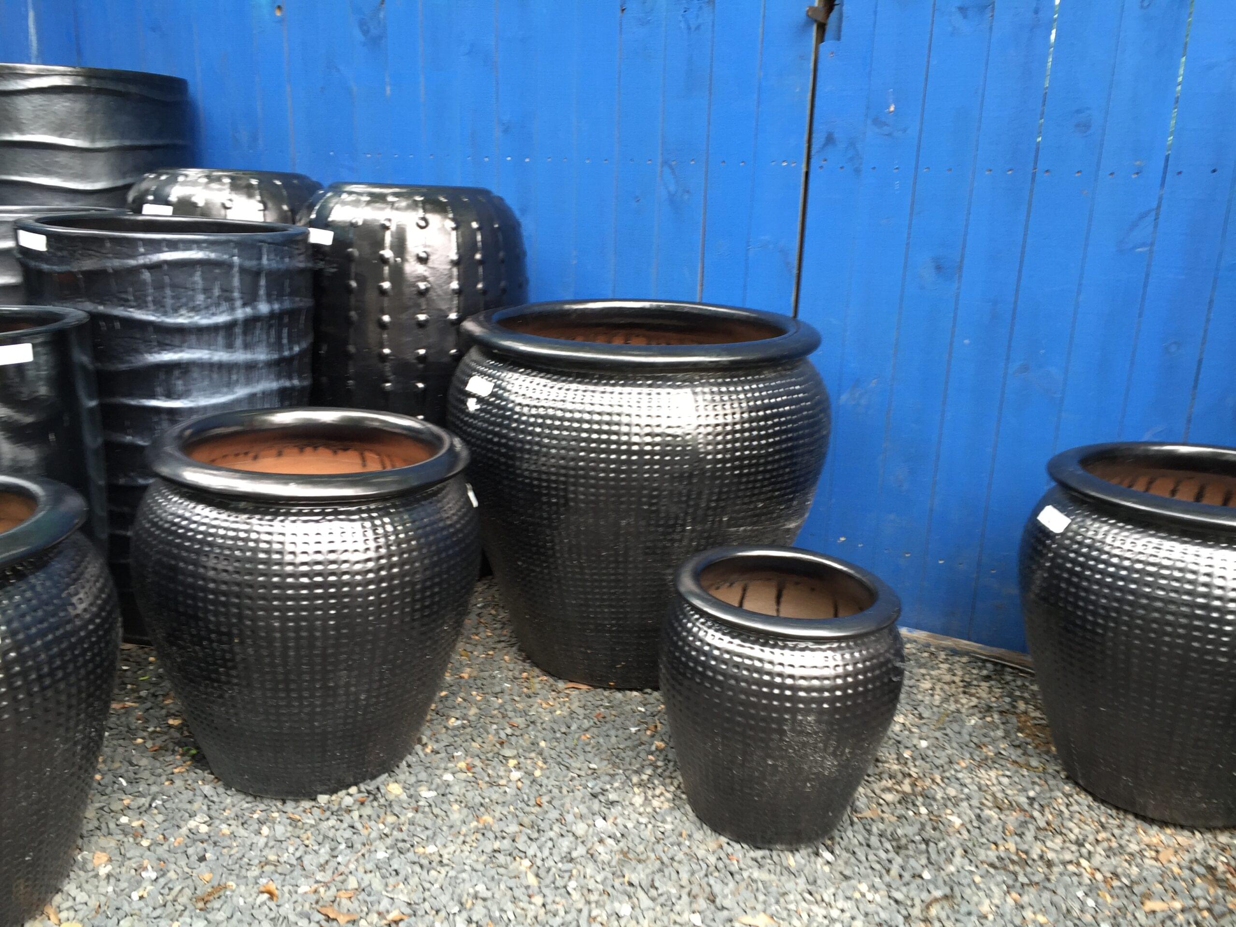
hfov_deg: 61.7
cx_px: 618
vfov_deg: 48.2
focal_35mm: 29
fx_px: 1035
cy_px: 464
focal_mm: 4.15
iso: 40
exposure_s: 1/60
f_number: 2.2
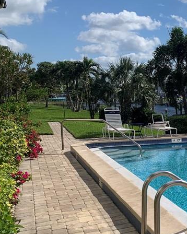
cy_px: 162
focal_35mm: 58
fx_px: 402
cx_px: 228
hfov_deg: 23.8
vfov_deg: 32.1
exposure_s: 1/4902
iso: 25
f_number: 1.8
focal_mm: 4.25
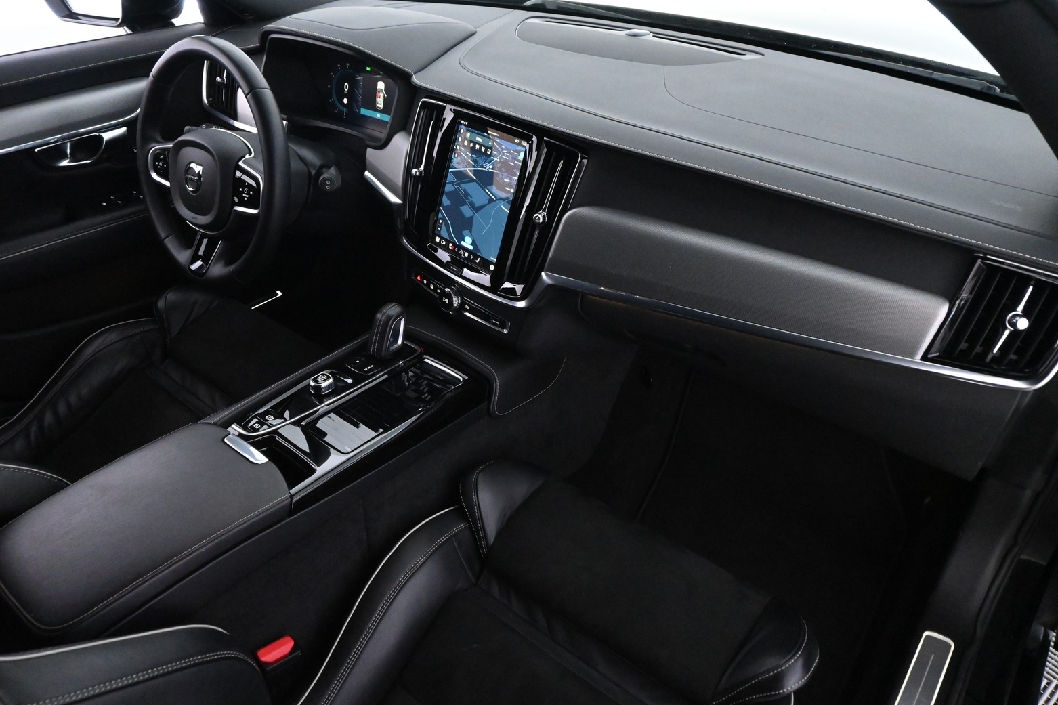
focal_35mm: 28
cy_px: 344
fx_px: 823
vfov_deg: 46.4
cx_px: 517
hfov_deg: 65.5
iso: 8000
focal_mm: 18
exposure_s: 1/30
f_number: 6.3
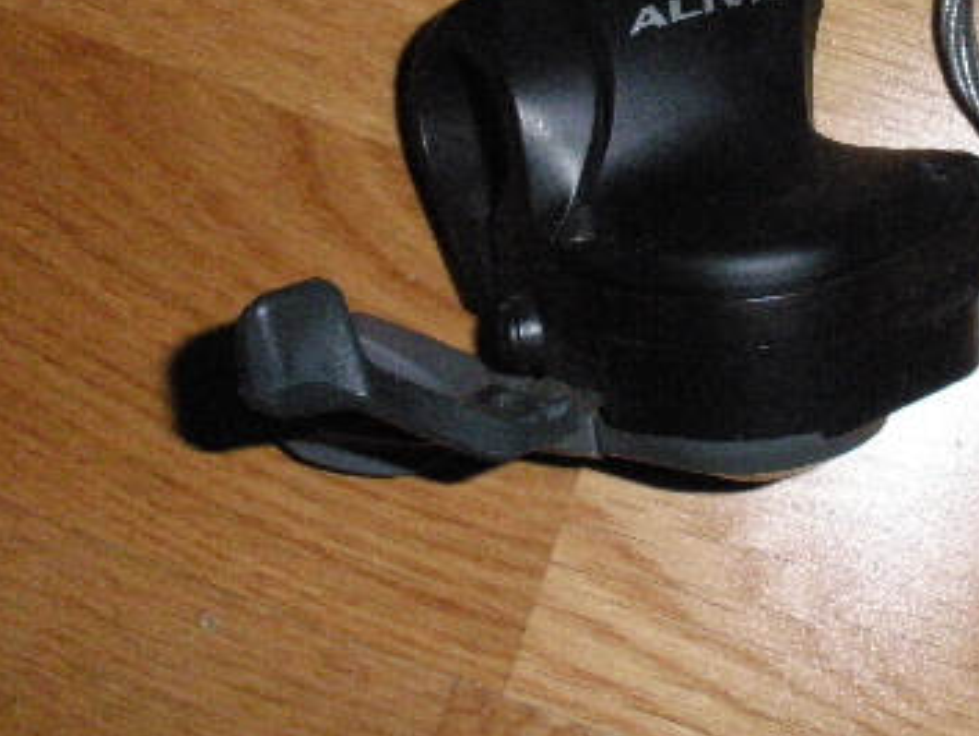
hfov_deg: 29.3
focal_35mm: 65
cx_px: 747
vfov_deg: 22.2
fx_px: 1840
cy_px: 97
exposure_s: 1/125
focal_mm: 6.3
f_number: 5.6
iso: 640
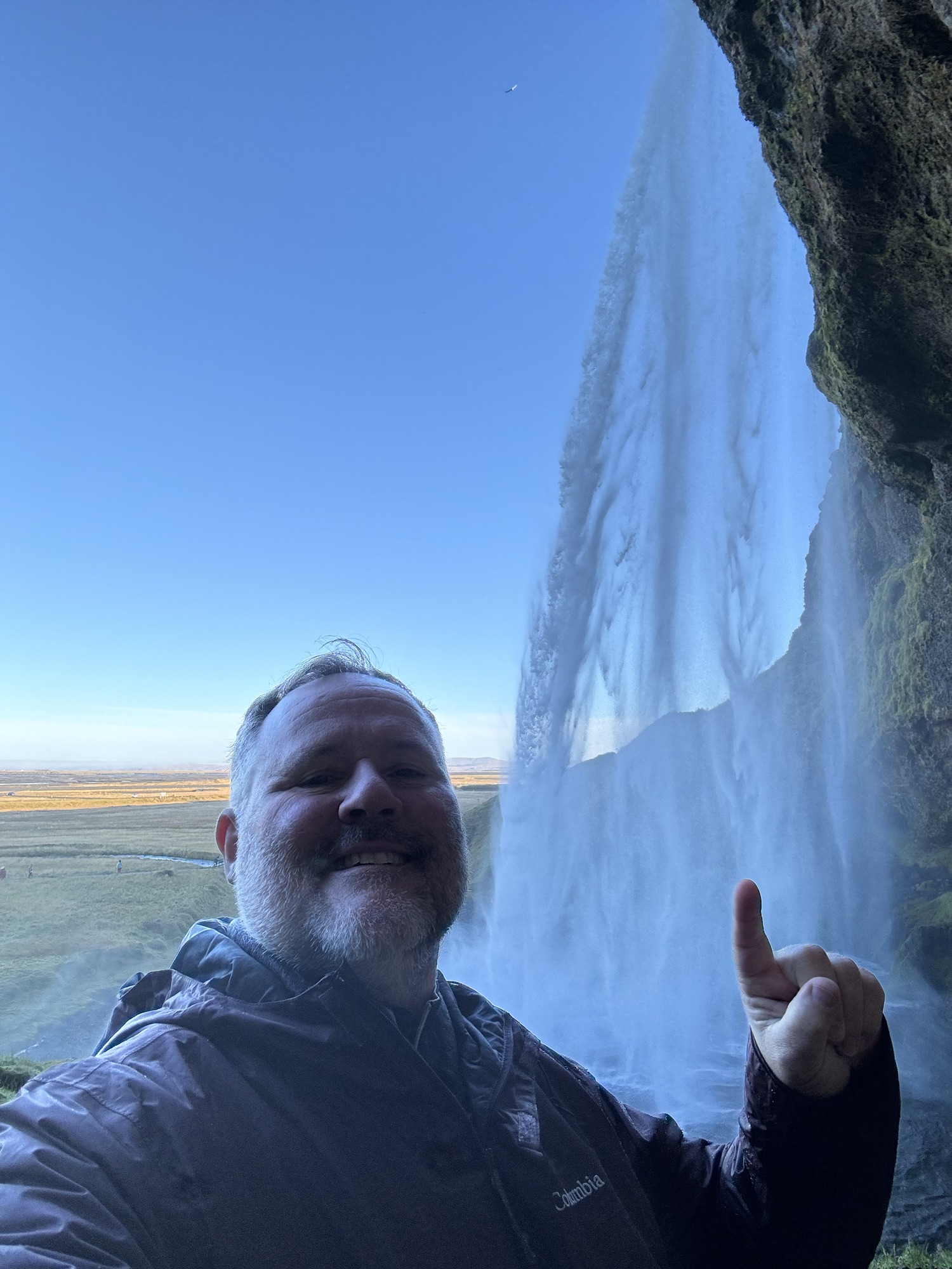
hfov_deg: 58.9
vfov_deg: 73.9
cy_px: 634
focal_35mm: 23
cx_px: 476
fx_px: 843
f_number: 1.9
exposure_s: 1/221
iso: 25
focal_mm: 2.69
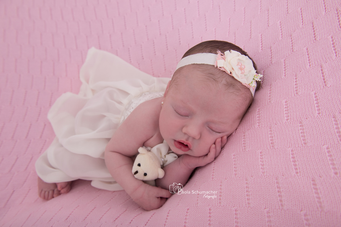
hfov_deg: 58.7
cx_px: 174
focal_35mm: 32
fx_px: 303
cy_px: 117
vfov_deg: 41.1
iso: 200
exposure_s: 1/160
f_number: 7.1
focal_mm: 31
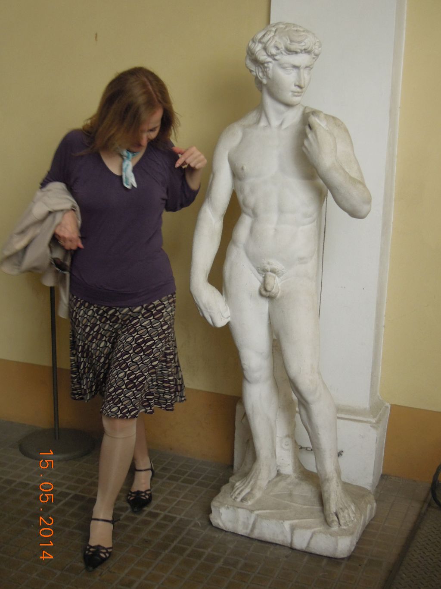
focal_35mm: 50
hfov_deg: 29.1
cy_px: 294
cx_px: 220
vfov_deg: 38.2
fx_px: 849
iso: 400
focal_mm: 9
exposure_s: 1/40
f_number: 3.7
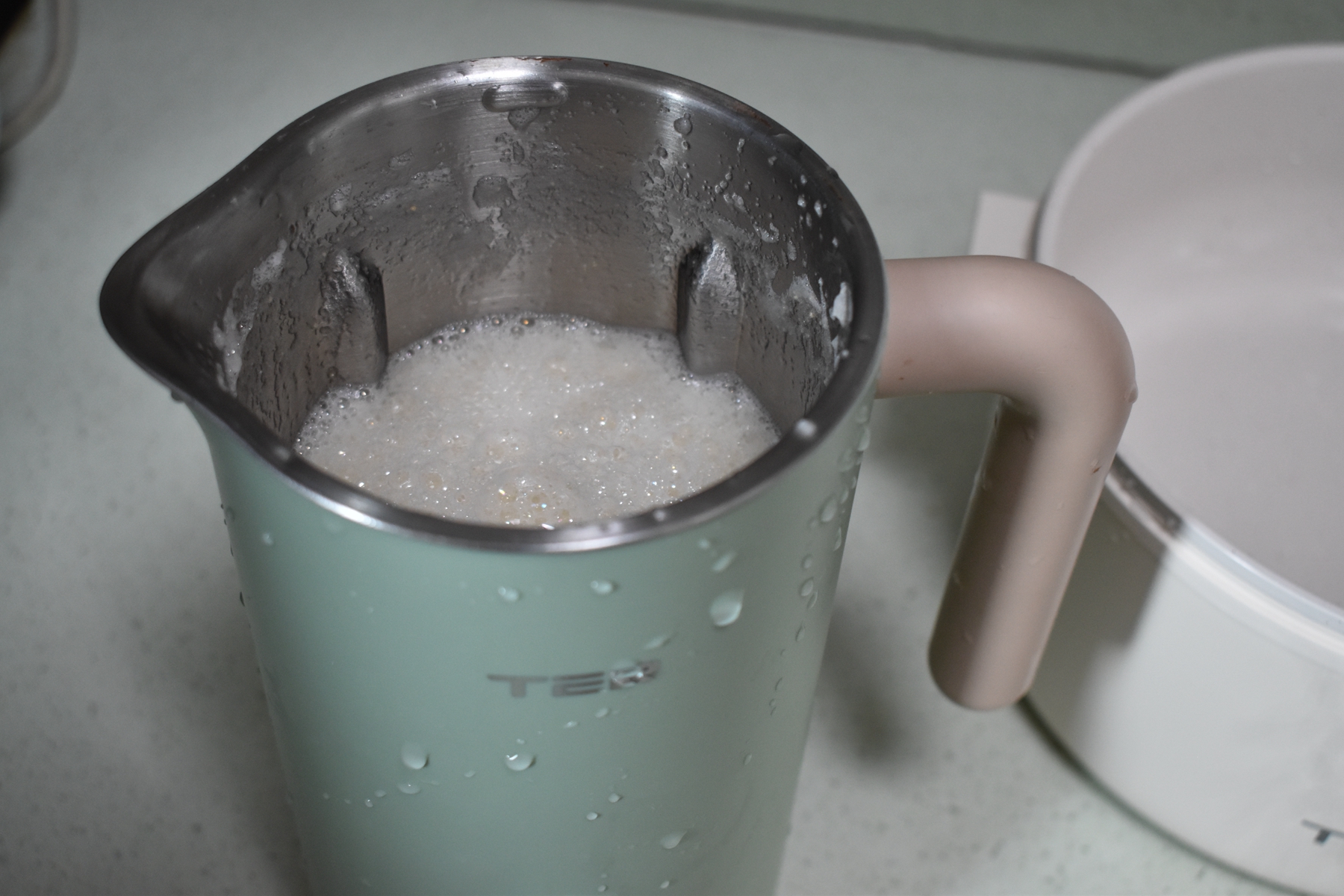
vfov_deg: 28.1
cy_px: 448
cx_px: 672
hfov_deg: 41.1
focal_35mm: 48
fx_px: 1792
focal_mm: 32
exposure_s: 1/50
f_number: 5
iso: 1400
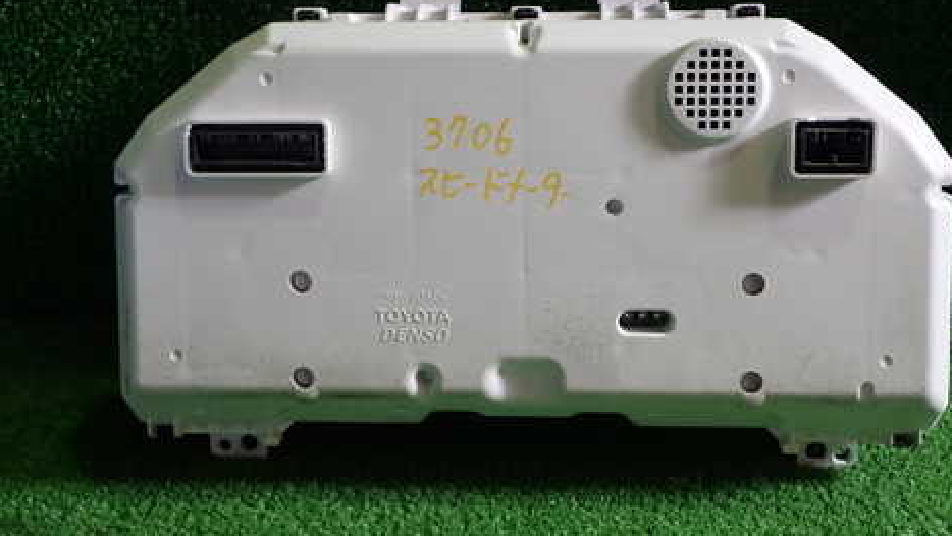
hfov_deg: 48.3
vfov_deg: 28.3
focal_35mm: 42
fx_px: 1061
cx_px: 510
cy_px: 202
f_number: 2.3
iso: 160
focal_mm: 5.4
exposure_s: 1/60
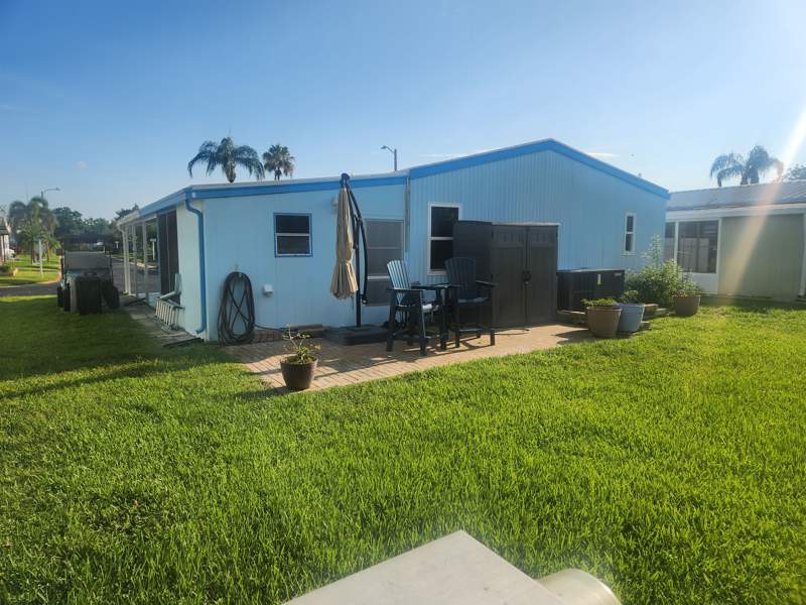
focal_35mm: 23
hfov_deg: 73.9
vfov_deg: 58.9
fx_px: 536
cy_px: 302
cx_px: 403
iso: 20
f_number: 1.8
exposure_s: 1/2259
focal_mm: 5.4
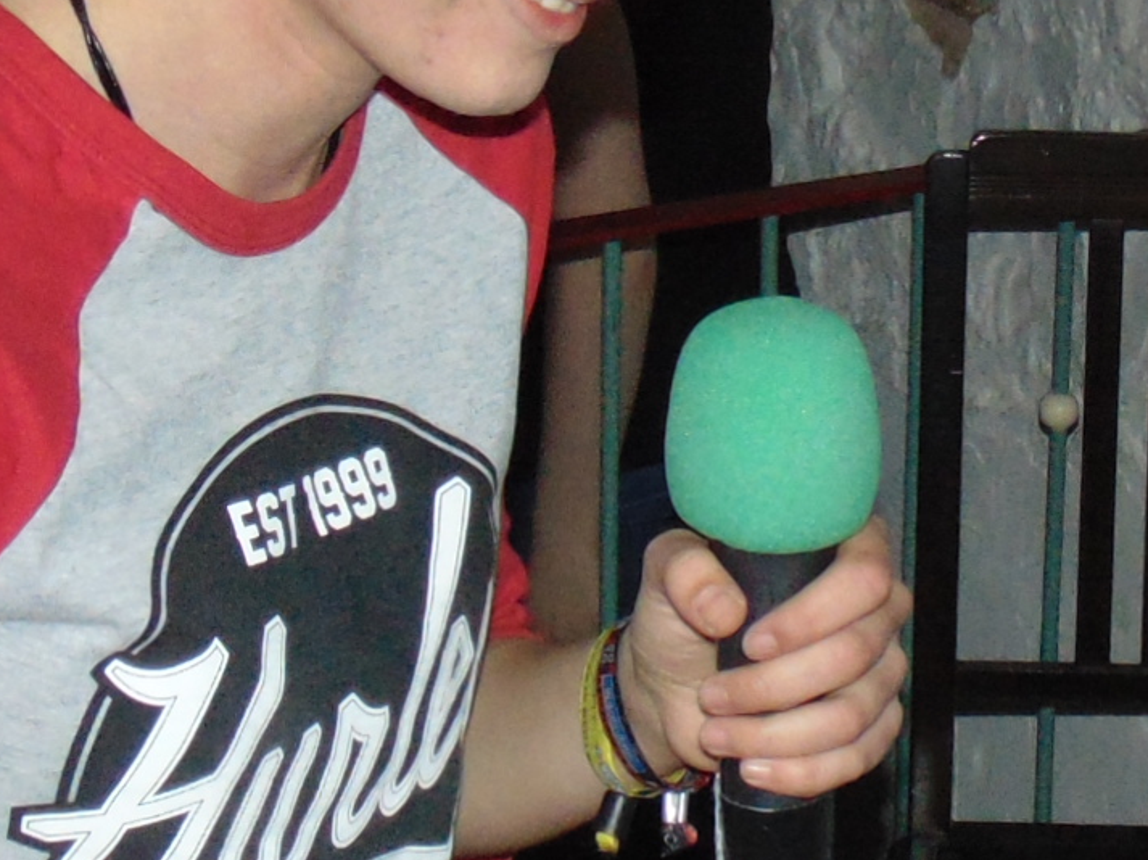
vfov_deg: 11.6
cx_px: 621
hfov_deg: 15.4
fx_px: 4243
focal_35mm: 128
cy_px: 393
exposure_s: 1/8
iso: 200
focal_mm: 4.5
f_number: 3
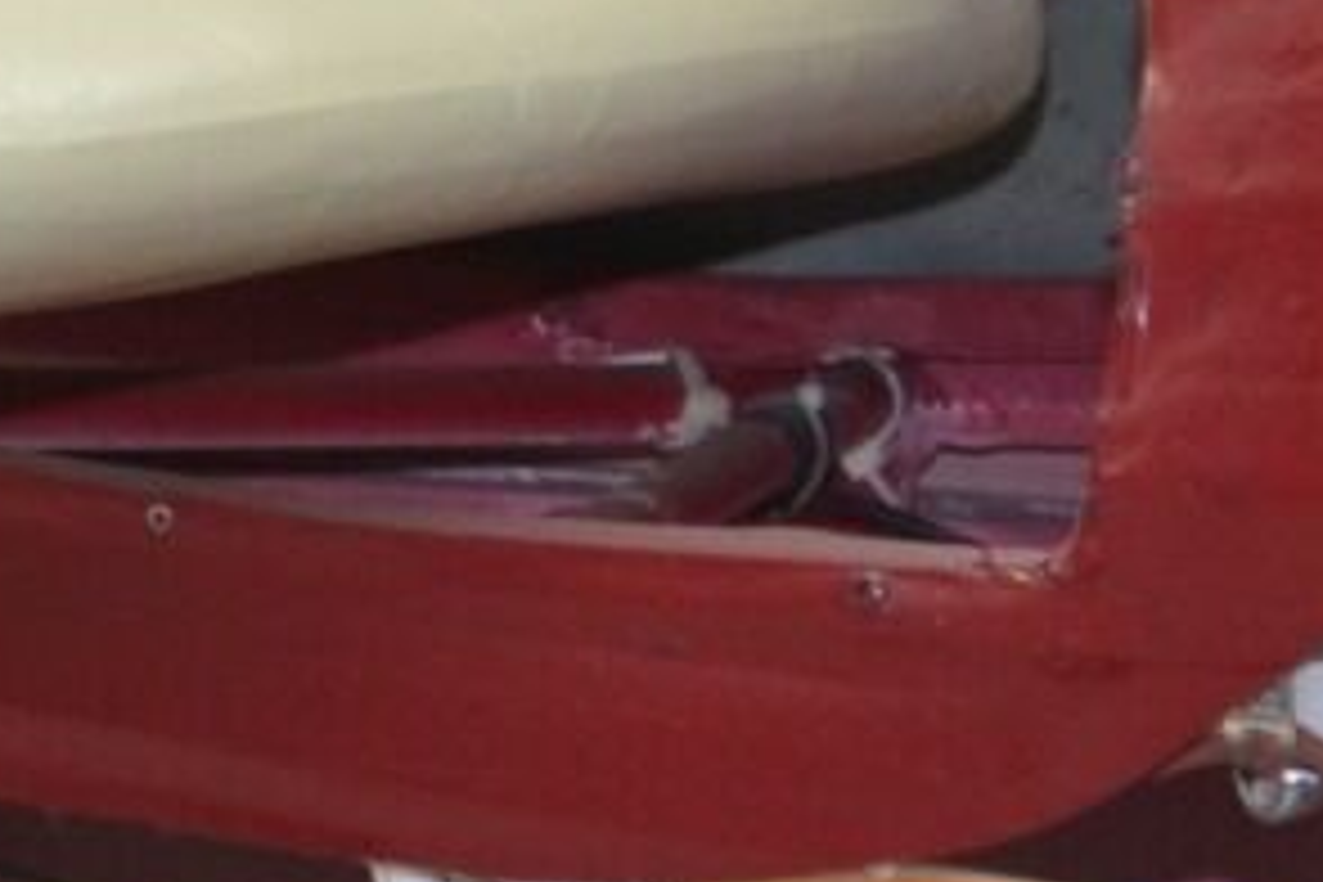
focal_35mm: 470
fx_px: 17289
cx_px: -1512
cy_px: -587
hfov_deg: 4.3
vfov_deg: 2.9
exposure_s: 1/80
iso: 400
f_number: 5.3
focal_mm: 45
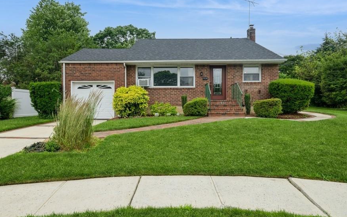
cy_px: 107
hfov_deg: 80.9
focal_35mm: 22
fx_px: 204
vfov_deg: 56.1
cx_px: 172
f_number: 11
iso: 400
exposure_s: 1/320
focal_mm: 20.5
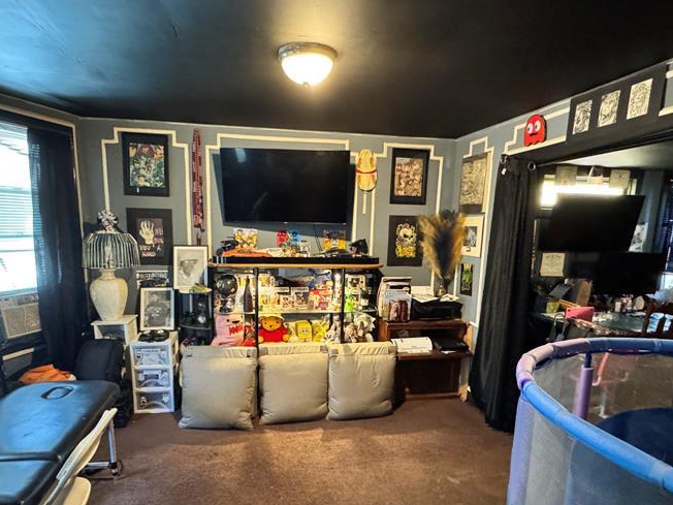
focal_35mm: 22
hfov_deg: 76.3
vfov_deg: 60.5
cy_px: 305
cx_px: 313
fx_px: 428
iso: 1250
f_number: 2.2
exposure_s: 1/40
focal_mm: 2.22
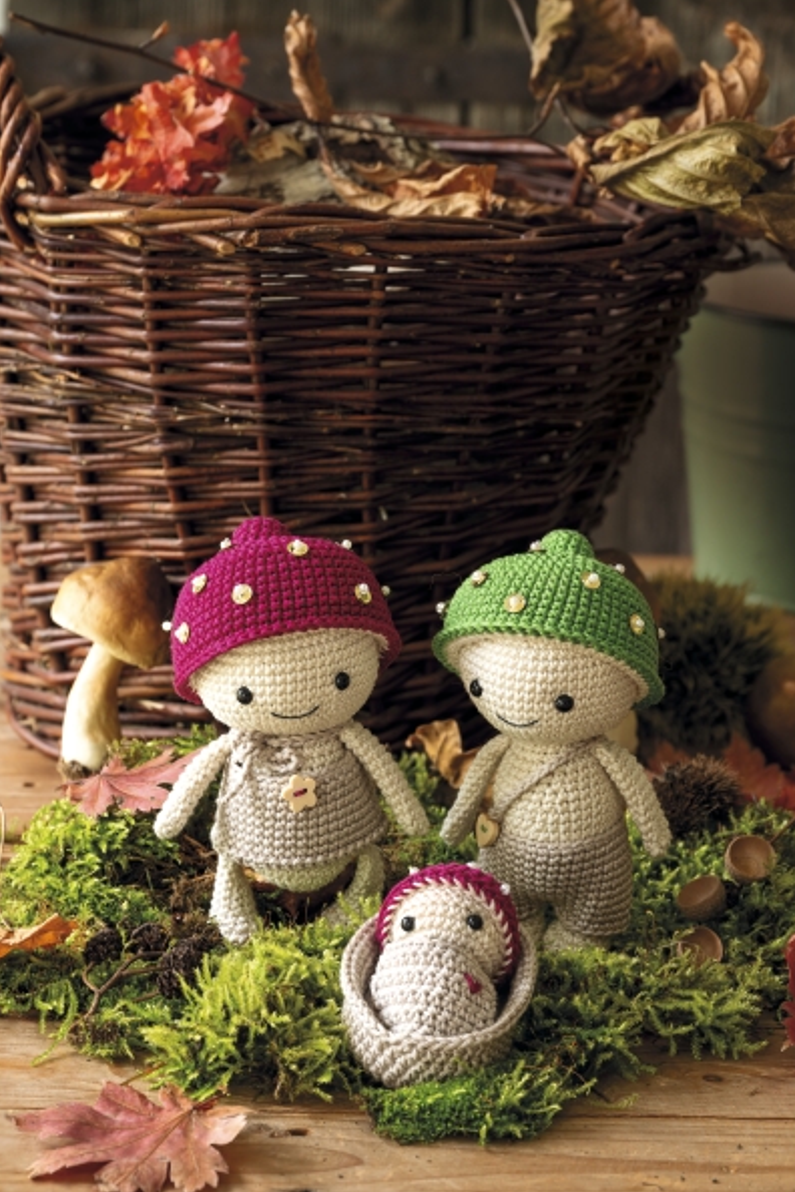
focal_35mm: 106
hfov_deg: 12.9
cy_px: 600
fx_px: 3511
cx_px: 399
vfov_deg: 19.3
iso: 200
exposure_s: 1
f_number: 9
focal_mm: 105
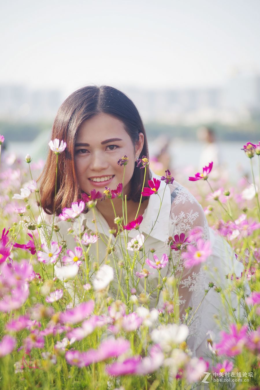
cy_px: 195
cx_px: 130
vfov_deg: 15.2
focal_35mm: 135
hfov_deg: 10.2
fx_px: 1462
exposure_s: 1/500
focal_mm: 135
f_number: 4.5
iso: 200
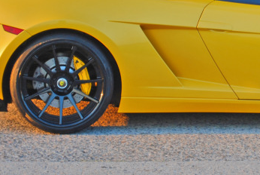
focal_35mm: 213
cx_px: 256
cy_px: 40
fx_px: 1541
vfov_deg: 6.5
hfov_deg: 9.6
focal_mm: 48
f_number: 5.6
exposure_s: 1/50
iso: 100
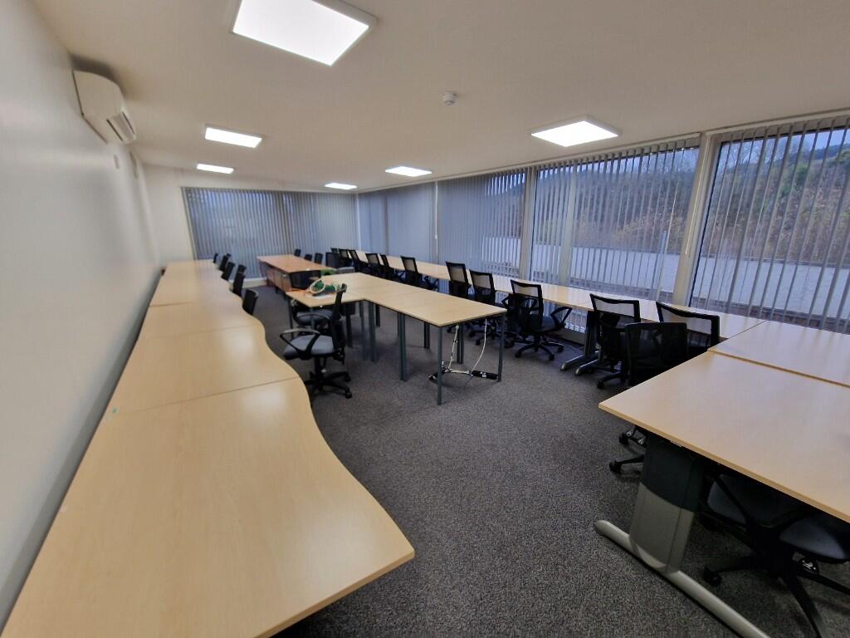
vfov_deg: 89.9
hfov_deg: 106.2
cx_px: 425
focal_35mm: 13
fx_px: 319
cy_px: 319
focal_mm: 2.2
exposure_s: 1/60
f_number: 2.2
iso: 125
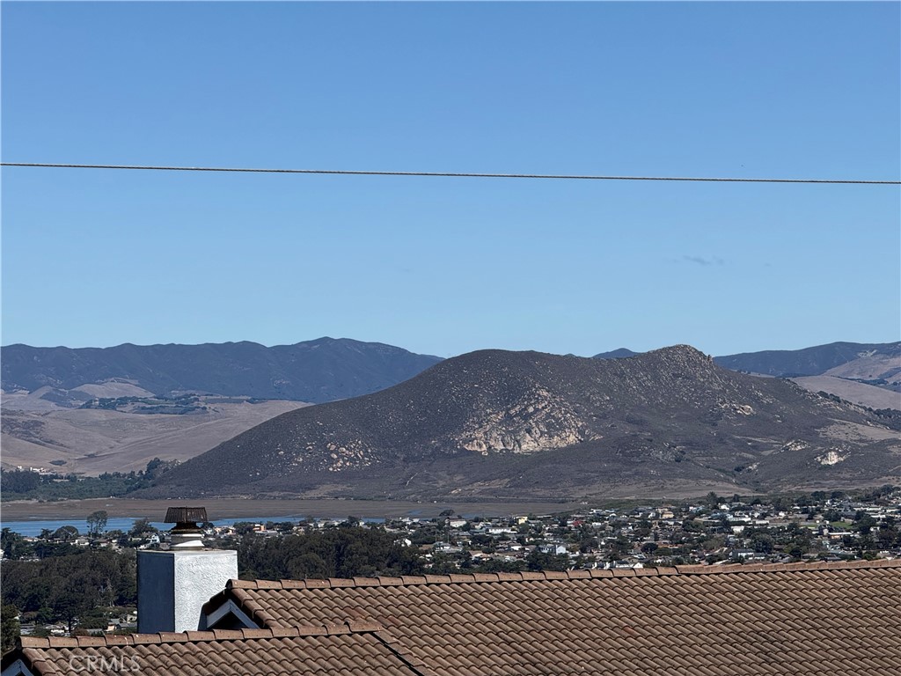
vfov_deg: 12.3
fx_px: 3123
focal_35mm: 120
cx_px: 450
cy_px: 338
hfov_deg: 16.4
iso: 64
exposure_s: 1/2933
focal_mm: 15.66
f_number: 2.8
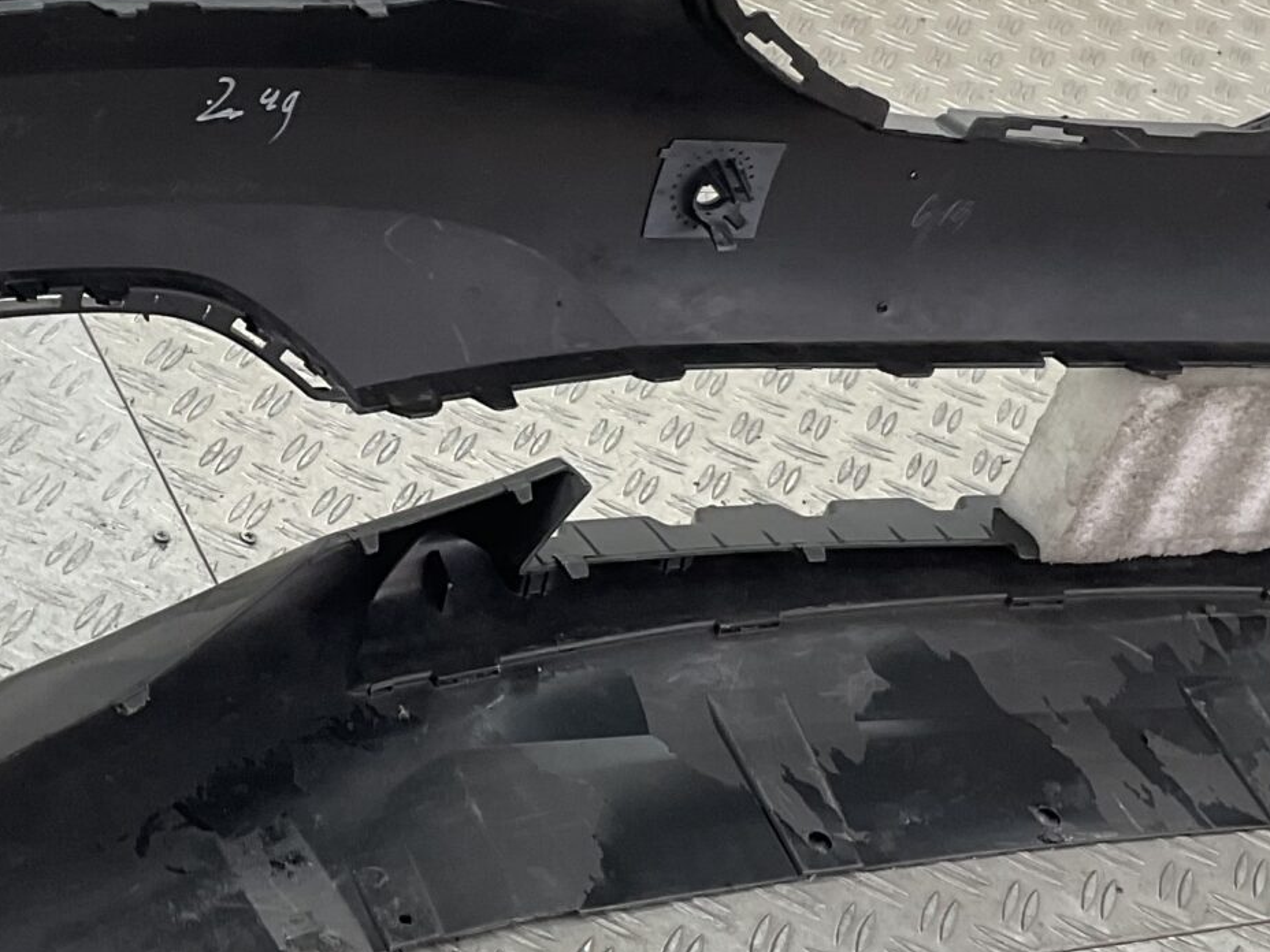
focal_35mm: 80
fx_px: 2935
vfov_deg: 18.4
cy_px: 312
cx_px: 341
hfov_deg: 24.2
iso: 32
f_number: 1.8
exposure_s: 1/100
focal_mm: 3
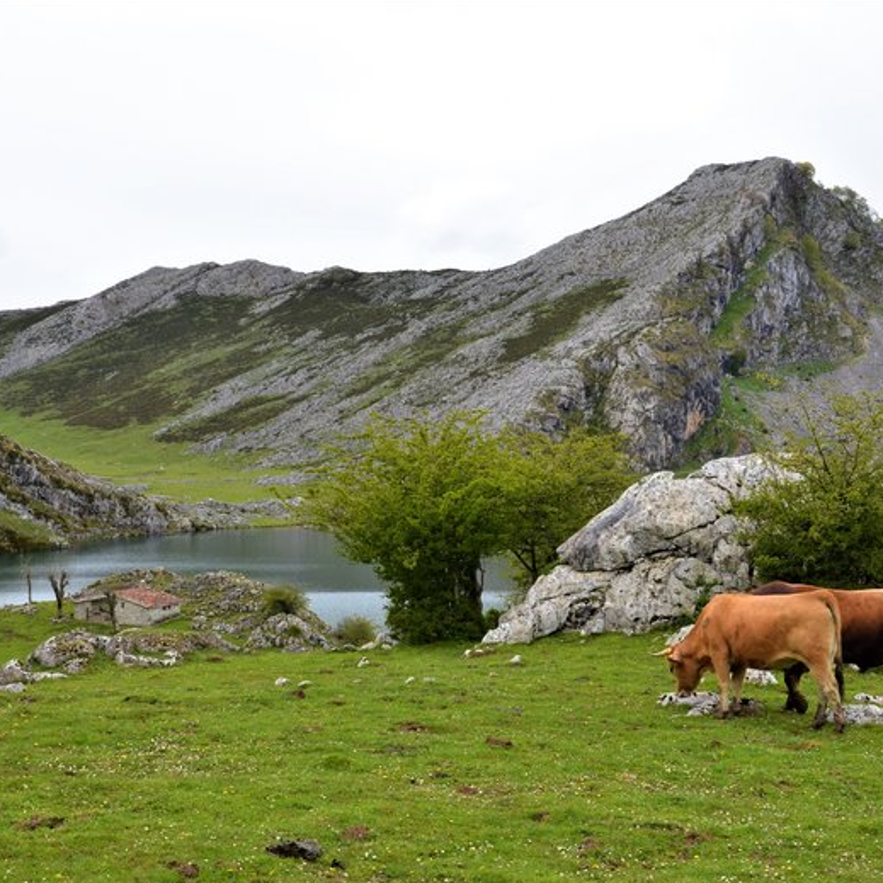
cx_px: 550
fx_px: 1472
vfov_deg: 33.4
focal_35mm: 51
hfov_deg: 33.2
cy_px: 447
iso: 400
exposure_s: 1/640
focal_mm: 26
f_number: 9
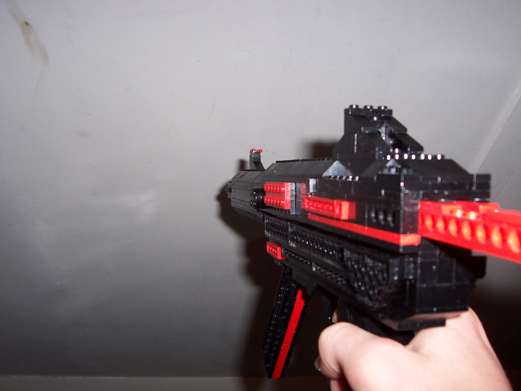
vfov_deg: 38.7
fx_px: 557
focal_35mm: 37
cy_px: 196
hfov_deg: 50.1
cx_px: 260
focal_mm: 5.6
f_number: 2.8
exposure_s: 1/60
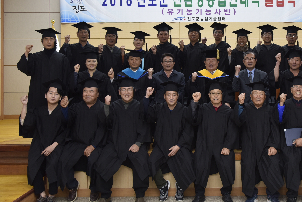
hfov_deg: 42.5
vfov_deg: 29.6
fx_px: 378
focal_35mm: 45
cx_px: 221
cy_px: 65
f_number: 4.5
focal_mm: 30
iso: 640
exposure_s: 1/125
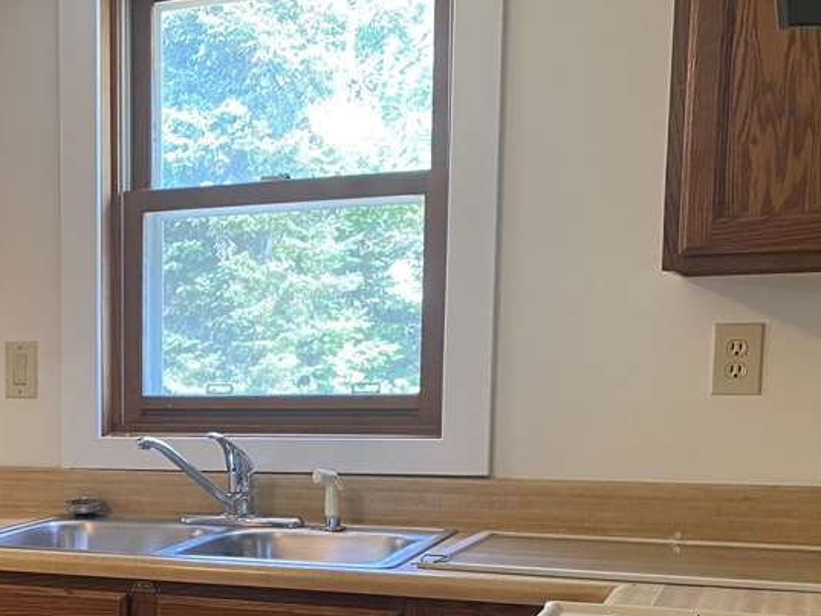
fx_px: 1471
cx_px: 3
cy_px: 559
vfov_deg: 23.0
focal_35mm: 62
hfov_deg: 29.2
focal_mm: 4.25
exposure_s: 1/60
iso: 100
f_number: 1.8
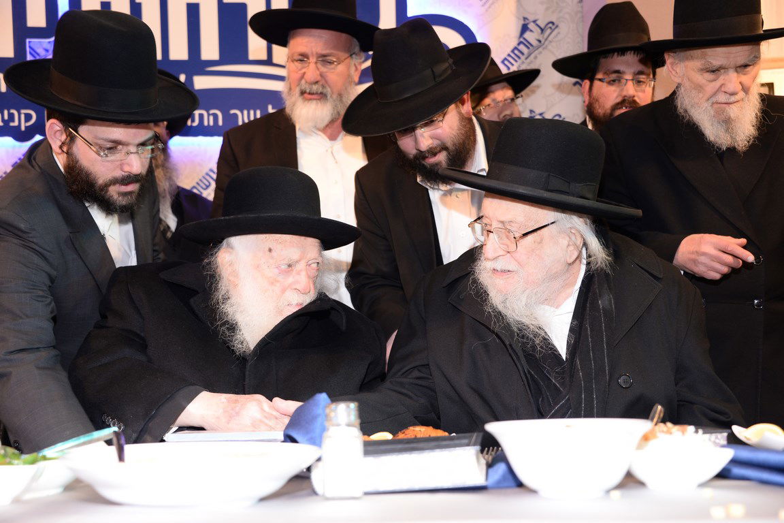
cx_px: 392
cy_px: 262
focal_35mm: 50
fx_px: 1089
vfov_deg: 27.0
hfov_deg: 39.6
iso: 1000
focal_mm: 50
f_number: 5
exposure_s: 1/100
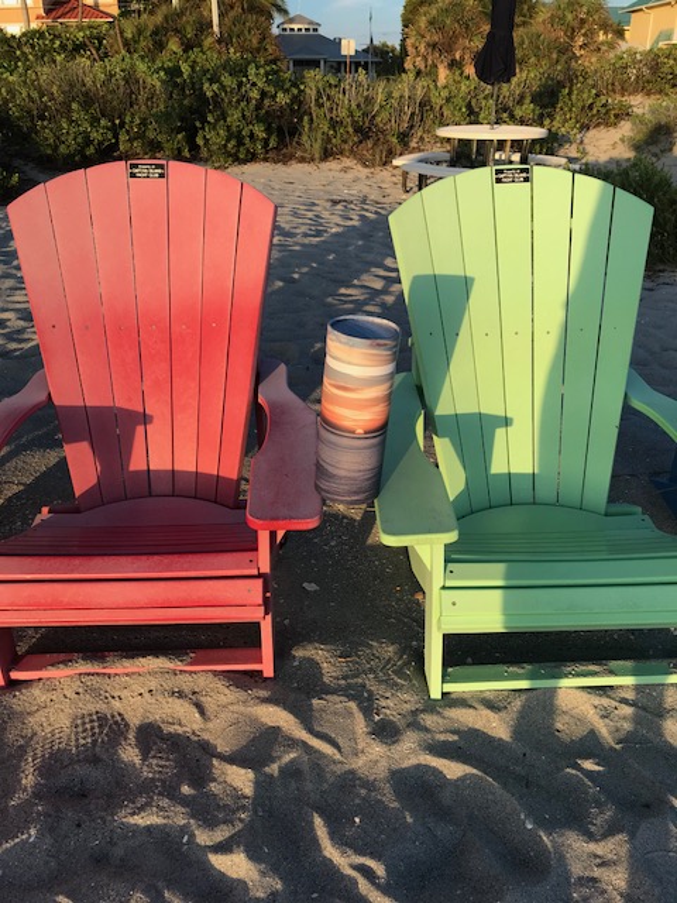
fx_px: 730
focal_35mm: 28
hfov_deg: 49.7
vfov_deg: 63.4
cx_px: 338
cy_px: 452
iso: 20
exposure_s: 1/567
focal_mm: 3.99
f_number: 1.8
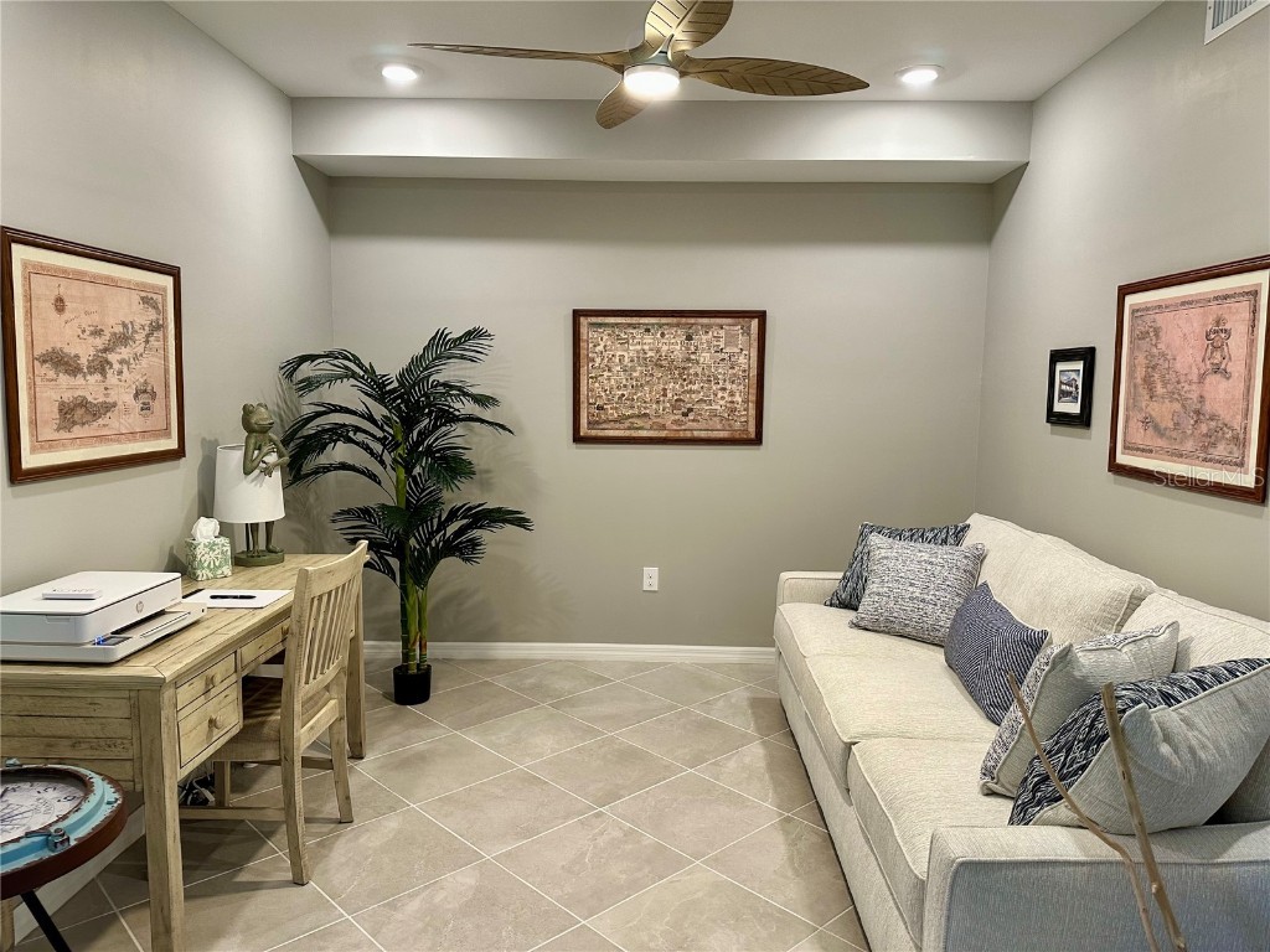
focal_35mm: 24
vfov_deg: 56.8
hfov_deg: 71.6
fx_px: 881
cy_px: 476
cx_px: 635
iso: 200
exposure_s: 1/120
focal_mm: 6.86
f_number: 1.78
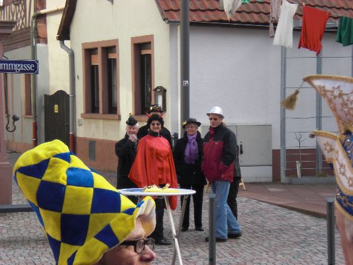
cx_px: 176
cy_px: 132
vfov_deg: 13.0
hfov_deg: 17.3
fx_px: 1163
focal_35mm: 114
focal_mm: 18.9
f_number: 5.9
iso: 64
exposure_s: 1/100
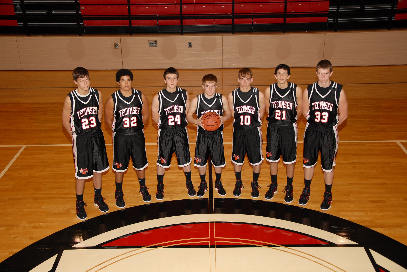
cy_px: 136
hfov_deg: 43.6
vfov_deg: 29.9
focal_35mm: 45
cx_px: 204
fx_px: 509
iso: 400
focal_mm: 30
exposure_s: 1/100
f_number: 4.2
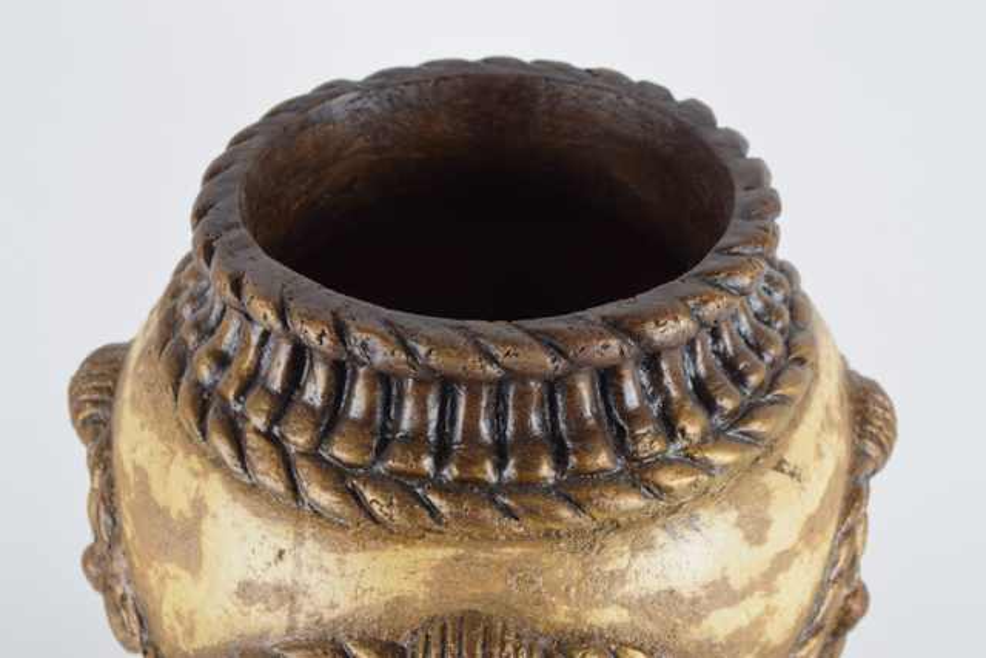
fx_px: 1972
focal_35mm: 72
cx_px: 493
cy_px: 329
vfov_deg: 18.9
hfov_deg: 28.1
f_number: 7.1
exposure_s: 1/125
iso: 400
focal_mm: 48
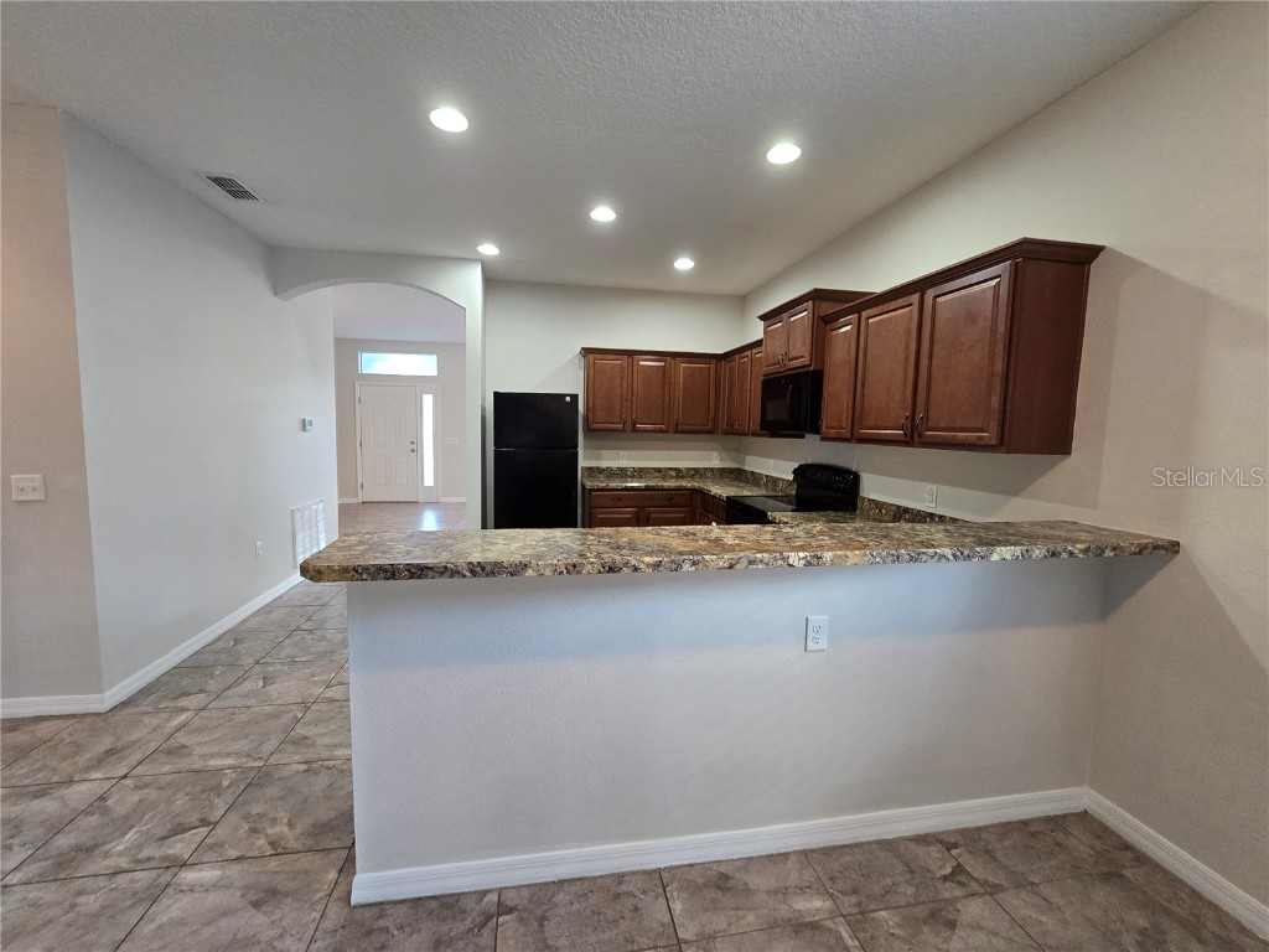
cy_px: 476
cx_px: 634
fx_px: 477
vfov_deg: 89.9
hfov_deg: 106.2
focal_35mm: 13
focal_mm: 2.2
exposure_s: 1/60
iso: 320
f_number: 2.2
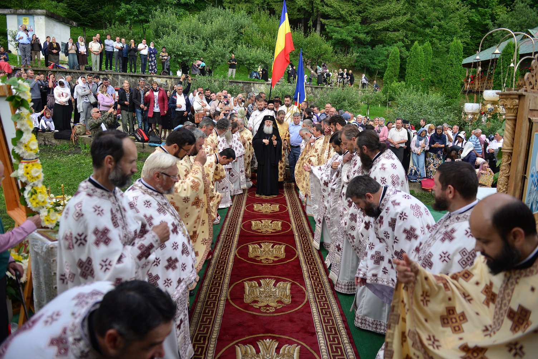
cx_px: 269
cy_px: 180
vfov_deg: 53.2
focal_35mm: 24
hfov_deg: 73.7
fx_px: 359
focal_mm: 24
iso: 100
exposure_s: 1/400
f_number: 2.8
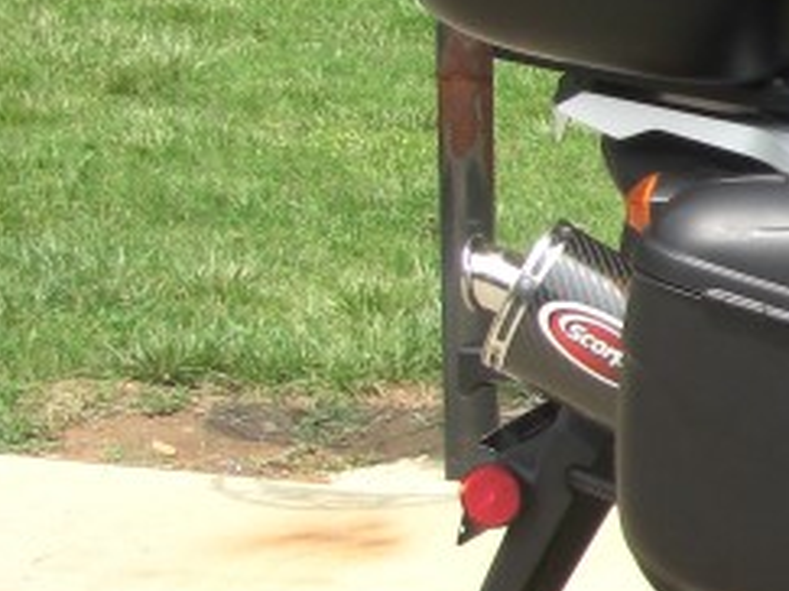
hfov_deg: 10.6
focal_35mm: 173
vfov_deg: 8.6
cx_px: 1474
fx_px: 3941
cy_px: 328
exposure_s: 1/320
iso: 64
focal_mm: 6.8
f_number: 3.4
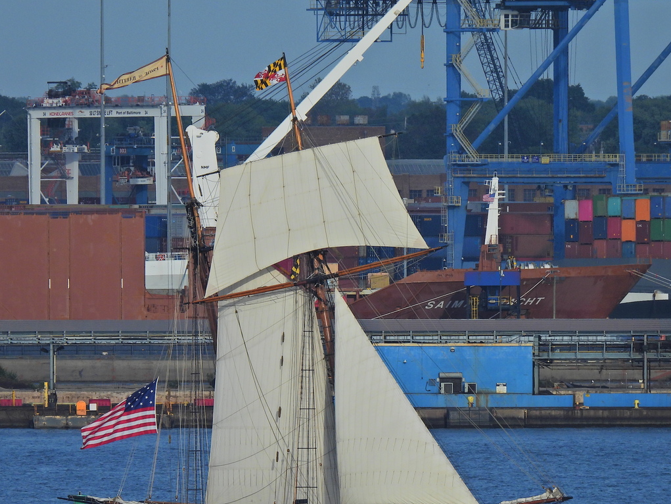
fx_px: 24311
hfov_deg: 1.6
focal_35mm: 1254
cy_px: 302
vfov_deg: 1.2
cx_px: 315
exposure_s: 1/800
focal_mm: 178
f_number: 5.6
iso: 100
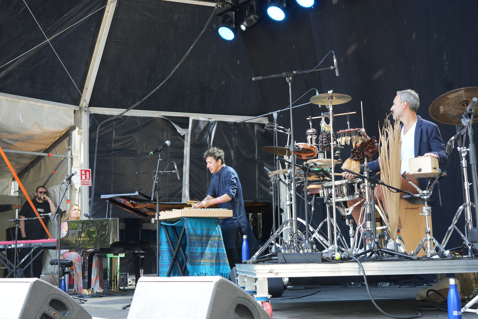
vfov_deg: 29.2
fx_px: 611
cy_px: 160
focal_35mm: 46
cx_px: 239
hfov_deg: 42.7
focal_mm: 46
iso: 320
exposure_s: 1/80
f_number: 5
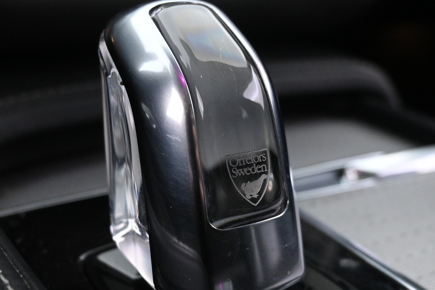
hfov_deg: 36.9
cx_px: 195
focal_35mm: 54
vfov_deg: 24.9
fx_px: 651
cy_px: 215
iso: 2500
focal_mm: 21
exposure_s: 1/30
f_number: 4
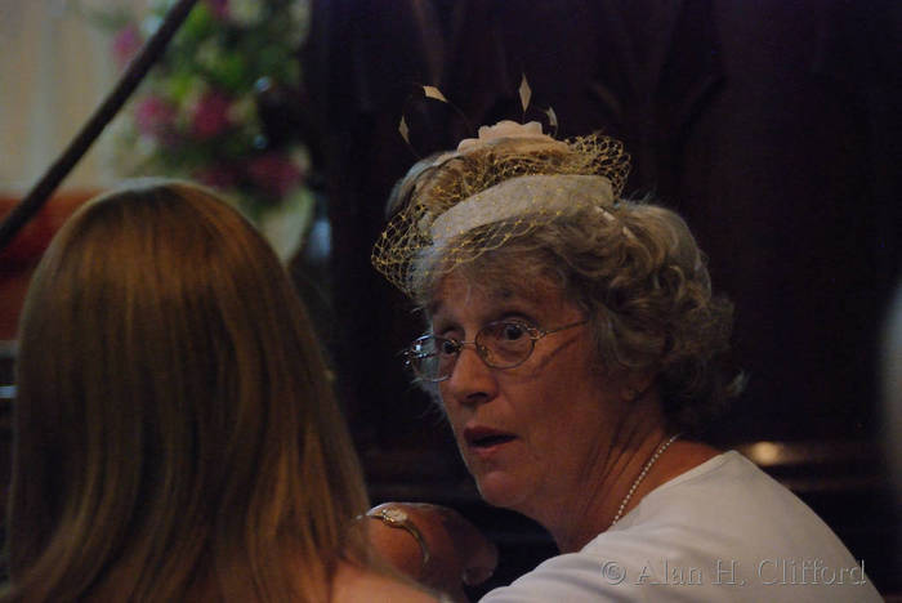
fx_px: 4890
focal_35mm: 195
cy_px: 302
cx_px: 451
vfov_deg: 7.1
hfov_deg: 10.5
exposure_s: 1/80
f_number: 5.6
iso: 1600
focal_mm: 130
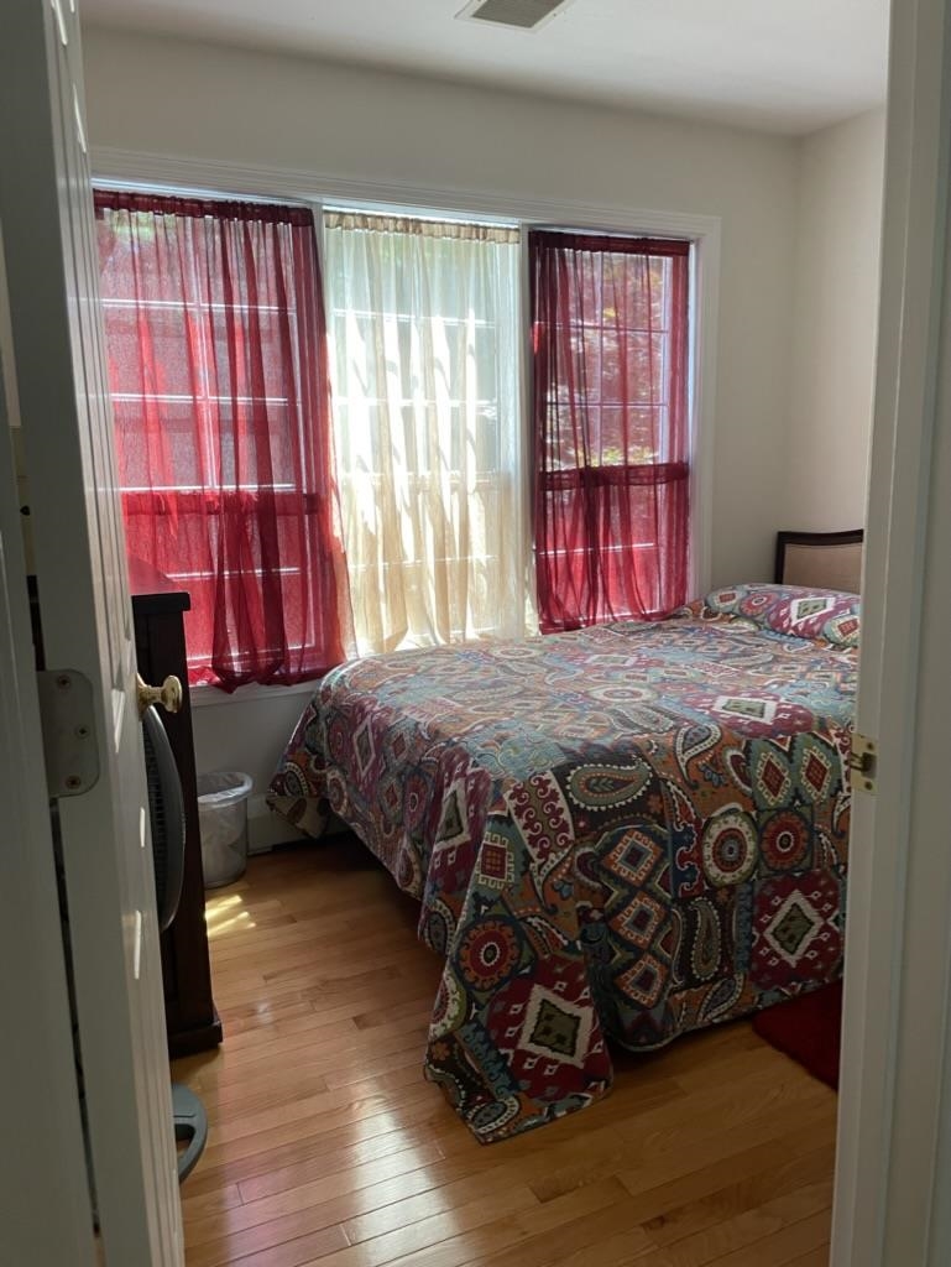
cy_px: 634
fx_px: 952
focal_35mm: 26
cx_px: 476
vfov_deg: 67.3
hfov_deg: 53.1
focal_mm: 4.2
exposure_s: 1/60
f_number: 1.6
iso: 125
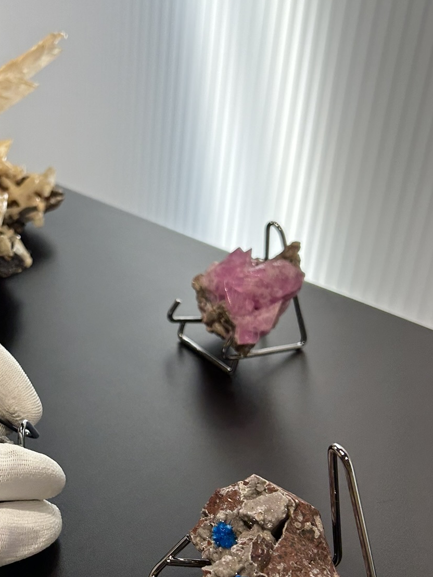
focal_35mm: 48
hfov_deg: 29.6
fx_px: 800
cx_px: 84
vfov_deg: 39.4
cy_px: 361
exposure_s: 1/279
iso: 40
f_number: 1.5
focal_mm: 5.7
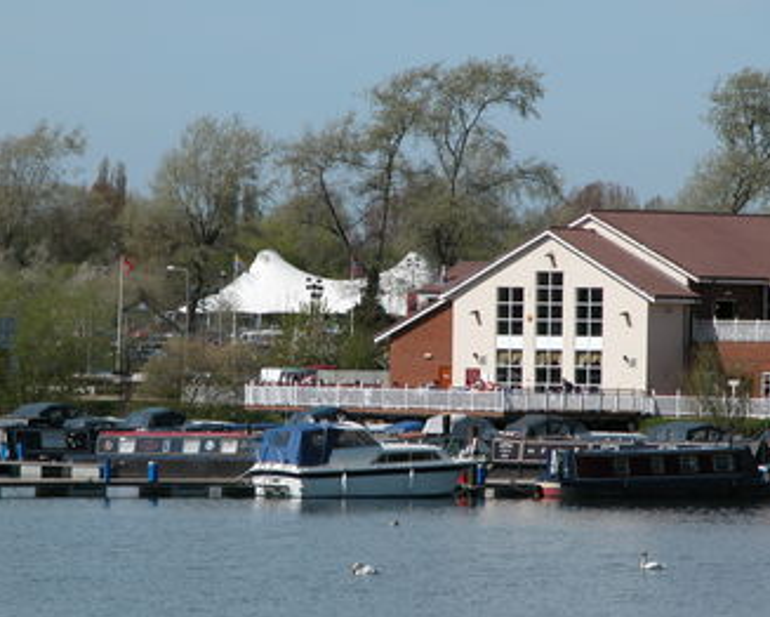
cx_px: 393
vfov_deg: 4.6
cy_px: 332
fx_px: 7616
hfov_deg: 5.8
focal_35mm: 334
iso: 100
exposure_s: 1/502
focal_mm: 71.2
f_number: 6.6
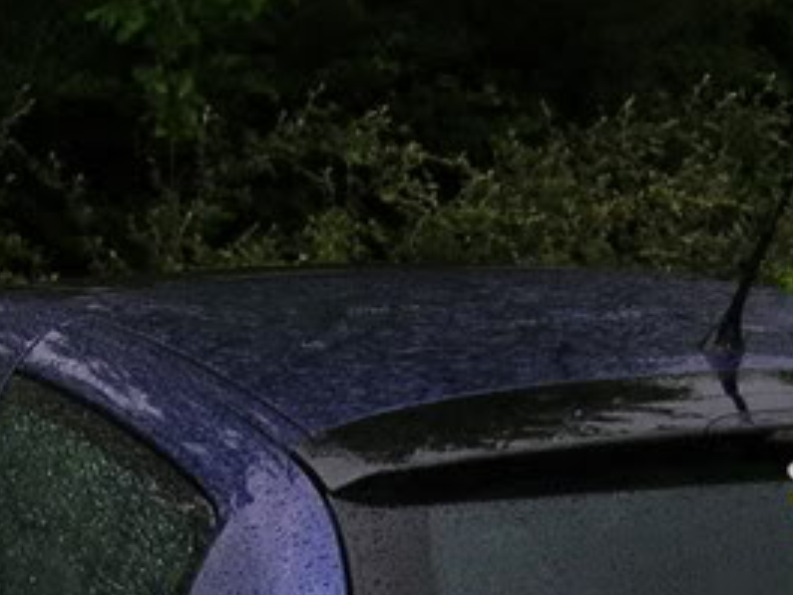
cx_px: 443
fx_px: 3369
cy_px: 1049
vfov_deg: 9.6
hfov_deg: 13.4
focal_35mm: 147
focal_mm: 7.8
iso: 64
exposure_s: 1/60.1
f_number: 2.8
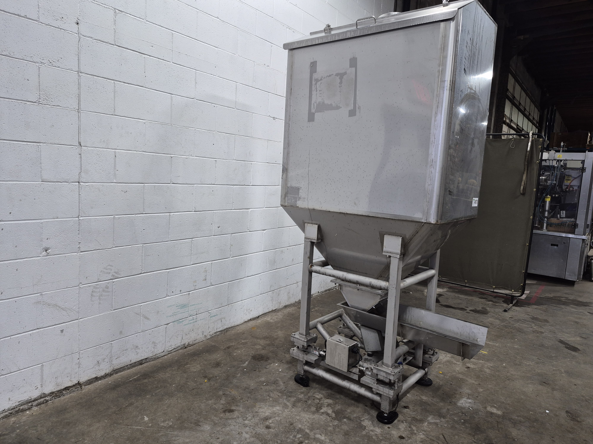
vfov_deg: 58.9
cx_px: 296
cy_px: 222
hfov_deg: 73.9
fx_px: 394
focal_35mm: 23
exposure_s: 1/120
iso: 200
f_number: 1.8
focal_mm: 5.4
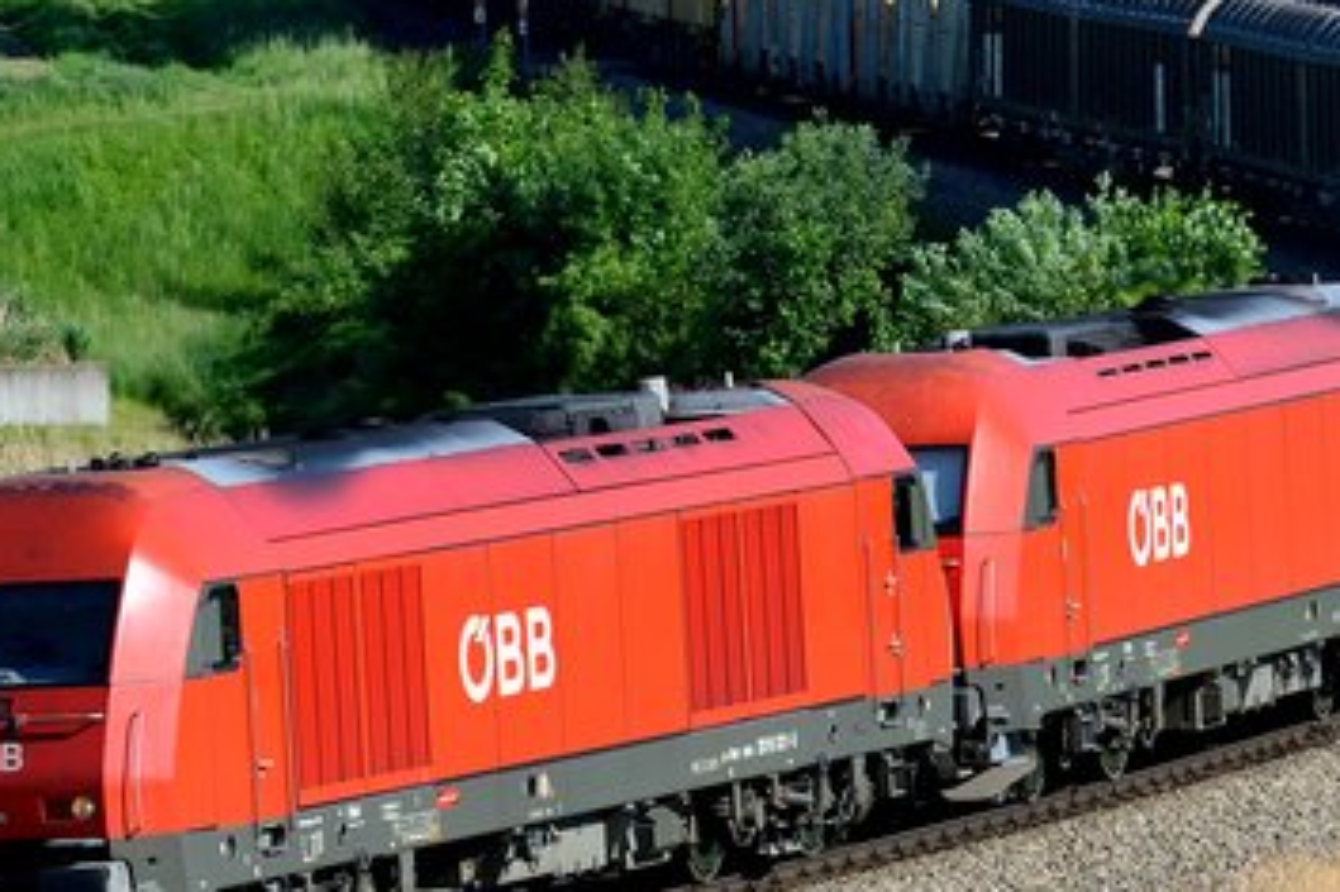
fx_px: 15179
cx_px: 1127
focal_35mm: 408
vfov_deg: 3.4
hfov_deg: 5.1
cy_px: 323
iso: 250
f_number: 6.3
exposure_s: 1/1250
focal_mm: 120
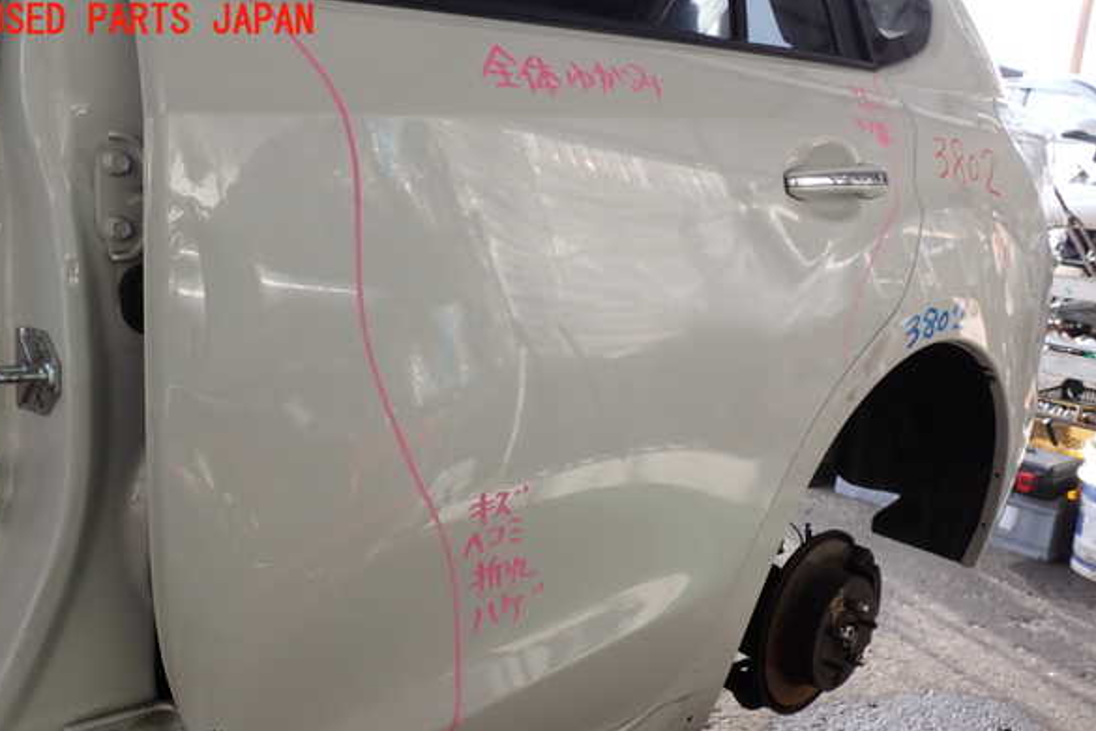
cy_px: 420
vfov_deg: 41.0
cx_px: 536
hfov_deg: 58.7
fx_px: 974
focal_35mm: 32
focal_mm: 5.4
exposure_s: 1/60
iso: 100
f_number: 3.2
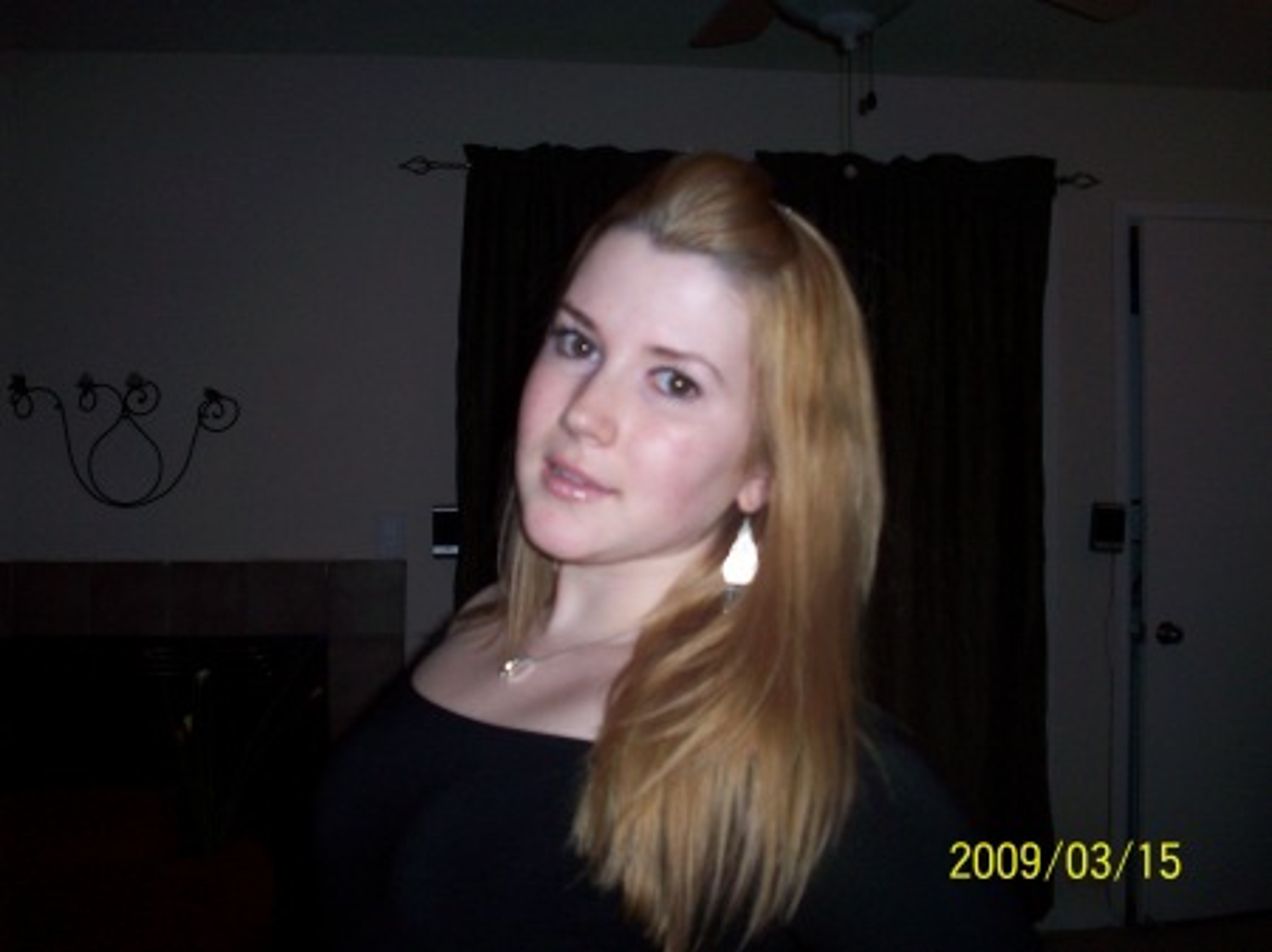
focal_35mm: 37
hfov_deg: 50.2
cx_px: 636
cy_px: 476
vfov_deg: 38.6
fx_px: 1359
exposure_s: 1/64
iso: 80
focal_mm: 6.2
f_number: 2.8
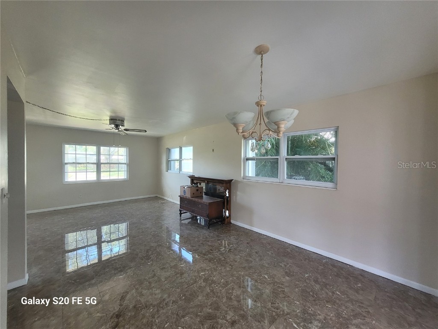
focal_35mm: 13
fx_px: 164
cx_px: 219
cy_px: 164
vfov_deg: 89.9
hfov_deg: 106.2
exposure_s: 1/60
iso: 125
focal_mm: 1.74
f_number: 2.2
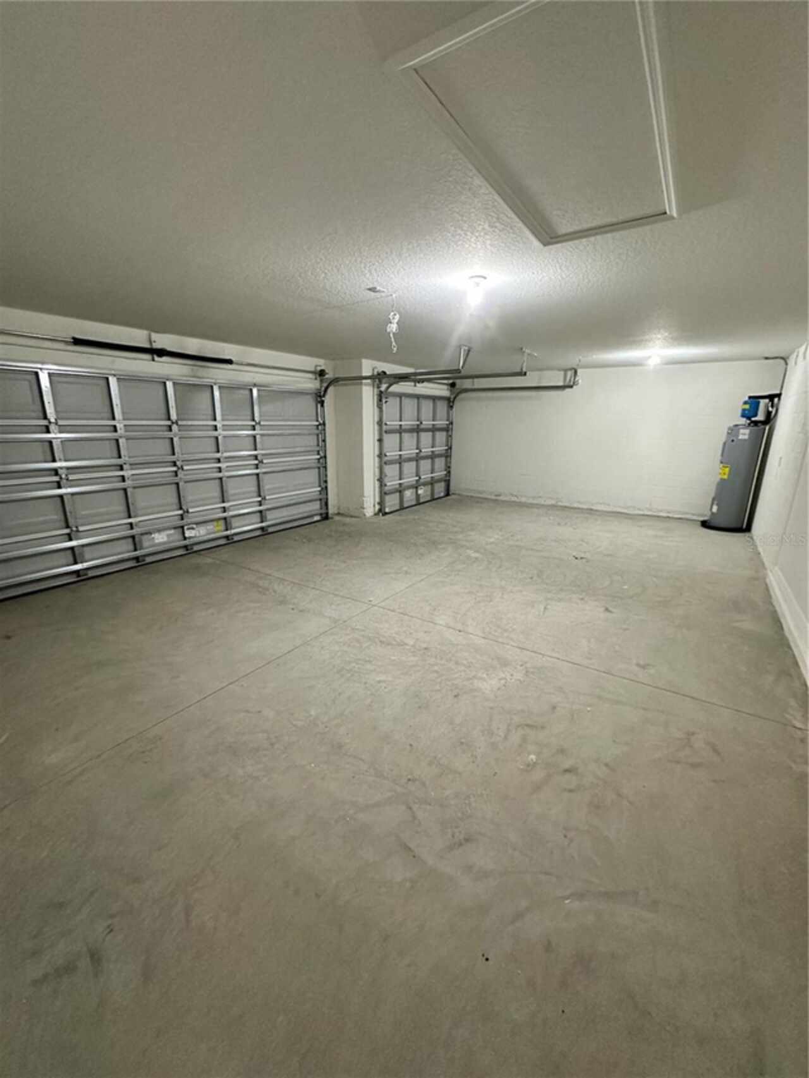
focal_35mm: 14
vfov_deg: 102.1
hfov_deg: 85.7
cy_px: 539
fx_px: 436
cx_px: 404
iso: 800
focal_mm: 2.22
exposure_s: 1/60
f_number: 2.2
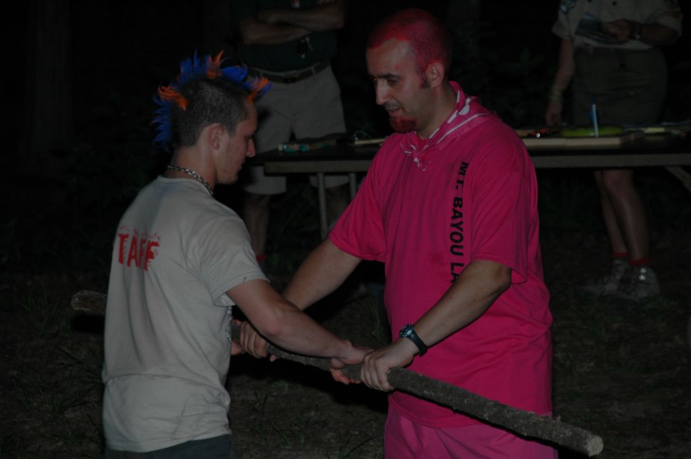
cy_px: 230
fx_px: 4888
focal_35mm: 255
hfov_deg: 8.1
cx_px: 346
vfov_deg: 5.4
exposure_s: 1/60
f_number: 5.6
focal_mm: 170
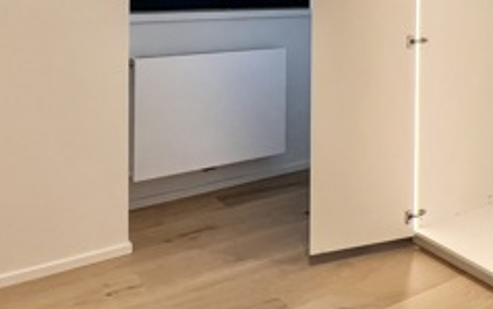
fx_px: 497
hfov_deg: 52.7
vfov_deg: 31.0
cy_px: -25
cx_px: 234
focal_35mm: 37
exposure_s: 1/100
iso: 100
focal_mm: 1.57
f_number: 1.8
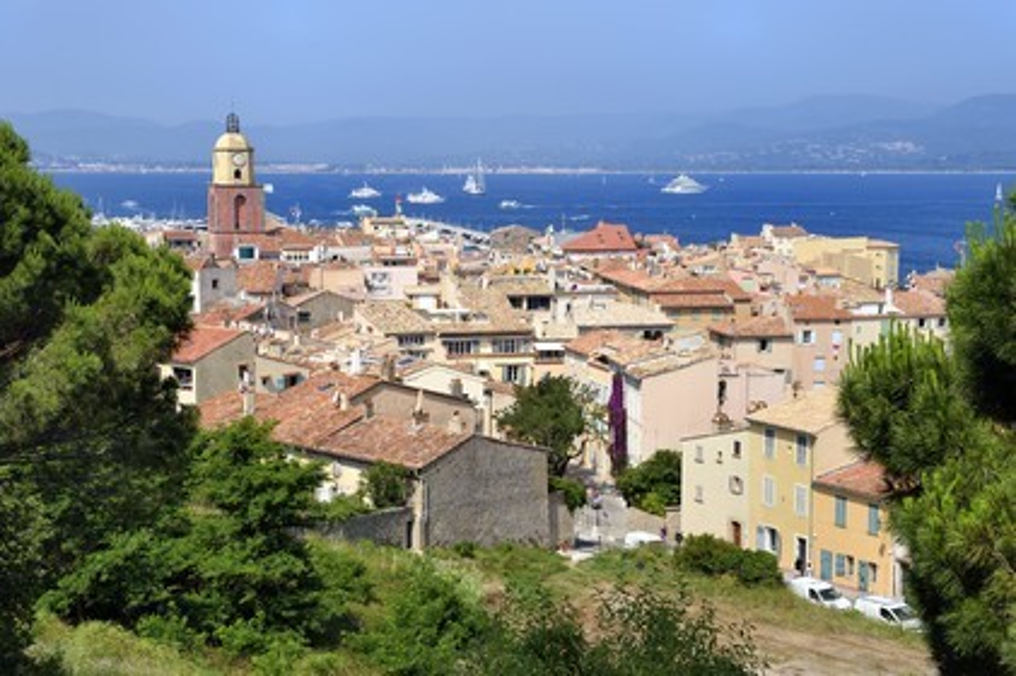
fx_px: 1579
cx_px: 508
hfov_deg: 35.7
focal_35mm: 56
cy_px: 338
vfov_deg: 24.2
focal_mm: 56
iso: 200
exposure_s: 1/500
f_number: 10
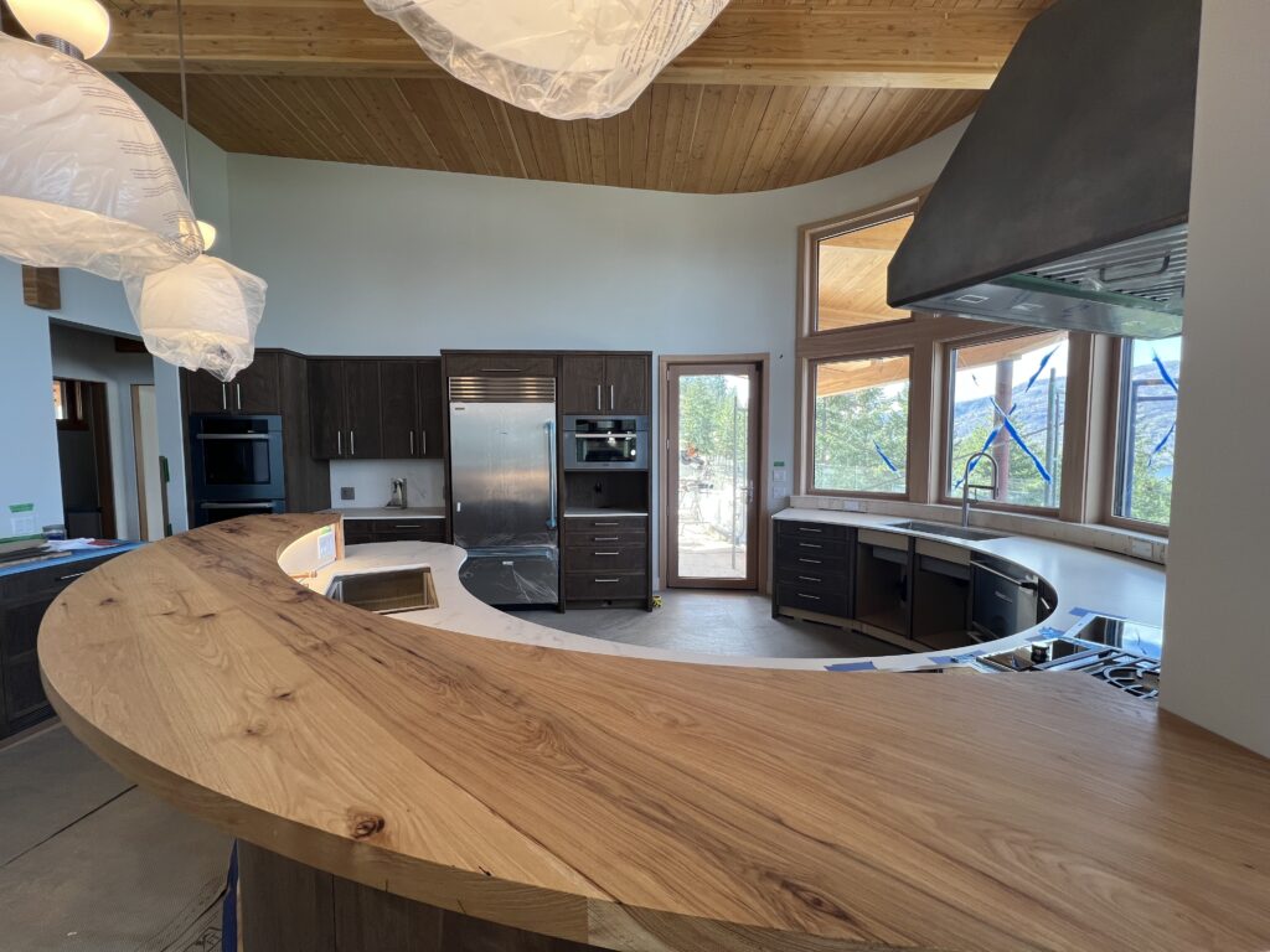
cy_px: 476
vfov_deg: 89.9
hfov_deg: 106.2
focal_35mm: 13
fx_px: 477
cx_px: 635
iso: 64
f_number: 1.8
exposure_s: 1/120
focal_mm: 1.57
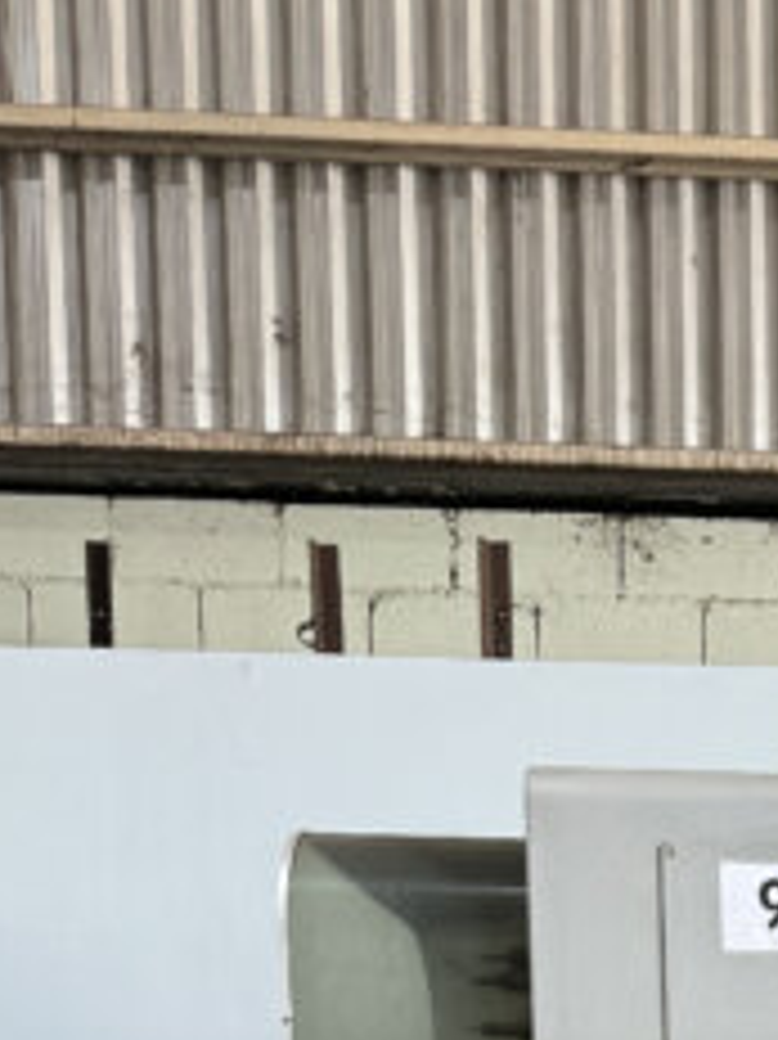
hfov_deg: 15.9
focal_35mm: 83
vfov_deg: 19.6
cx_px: 1255
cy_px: 1675
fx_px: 2490
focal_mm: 6.76
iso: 200
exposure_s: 1/100
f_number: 1.78
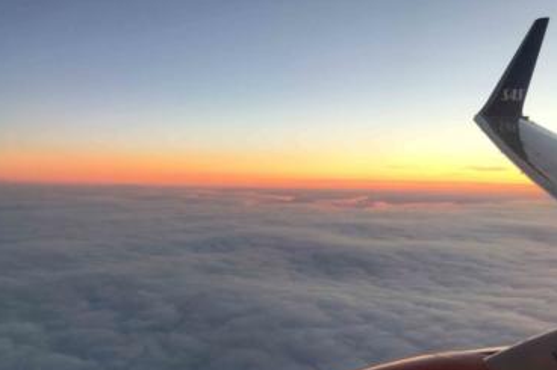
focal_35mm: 41
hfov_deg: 47.4
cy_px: 325
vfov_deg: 31.3
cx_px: 276
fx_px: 634
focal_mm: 4.15
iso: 32
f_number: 2.2
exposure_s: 1/50
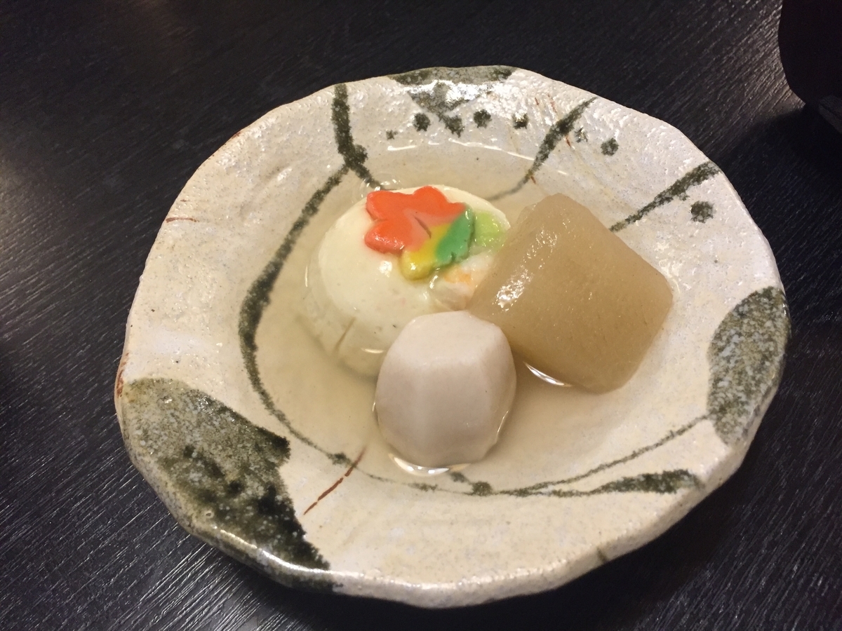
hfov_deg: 61.7
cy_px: 316
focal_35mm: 29
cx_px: 421
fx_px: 705
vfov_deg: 48.2
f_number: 2.2
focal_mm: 4.15
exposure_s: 1/30
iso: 160
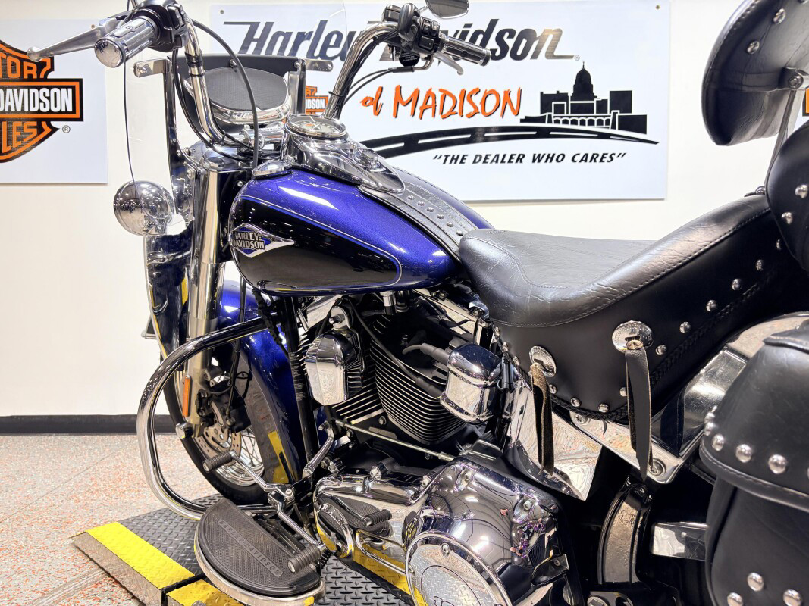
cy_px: 303
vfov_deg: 53.1
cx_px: 404
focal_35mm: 26
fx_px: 608
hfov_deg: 67.3
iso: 64
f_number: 1.6
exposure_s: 1/120
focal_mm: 5.96
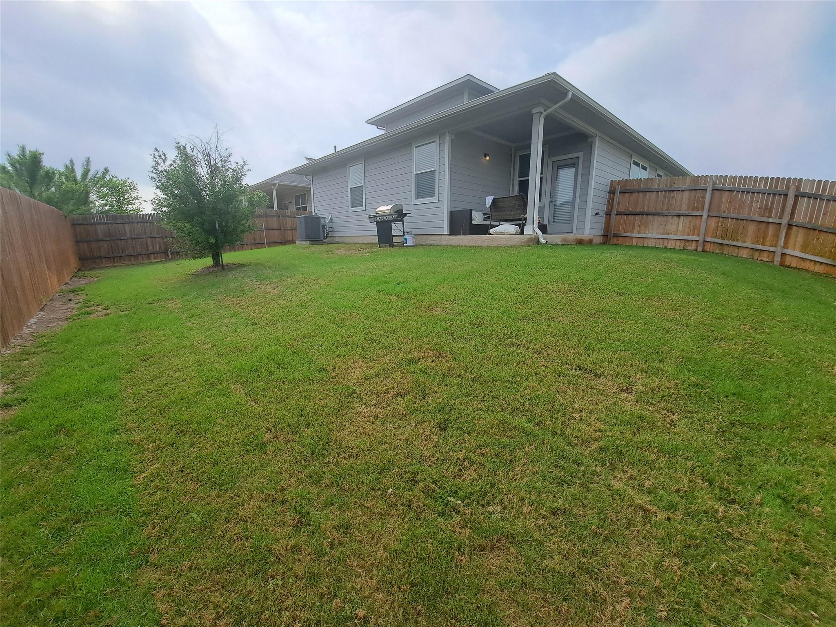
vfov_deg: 89.9
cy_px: 314
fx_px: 314
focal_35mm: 13
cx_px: 418
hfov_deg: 106.2
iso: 50
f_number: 2.2
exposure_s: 1/1890
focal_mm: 1.74
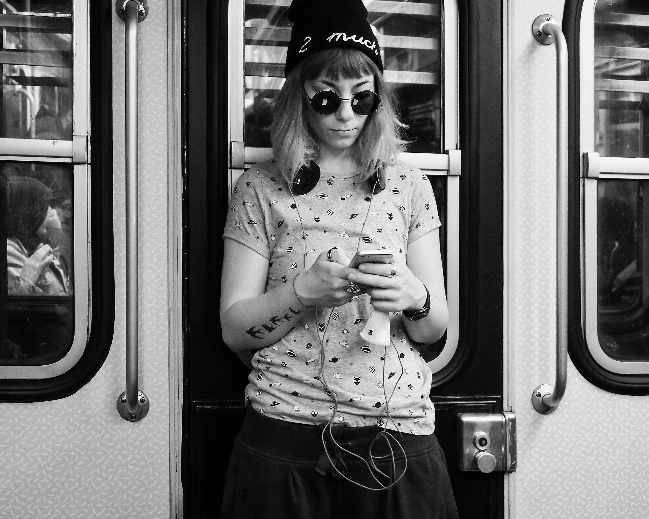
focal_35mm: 47
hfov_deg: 39.5
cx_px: 323
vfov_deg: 32.1
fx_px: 903
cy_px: 259
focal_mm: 22
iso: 3200
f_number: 2.8
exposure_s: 1/160
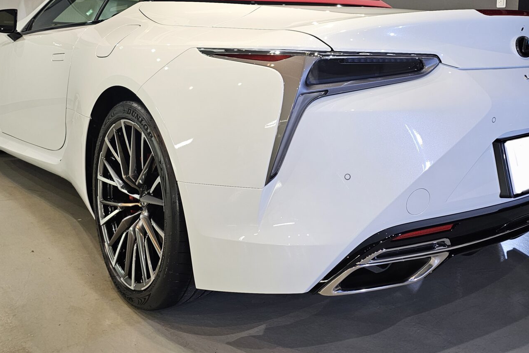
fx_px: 529
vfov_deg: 35.6
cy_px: 69
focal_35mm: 36
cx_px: 283
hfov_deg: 53.1
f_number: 1.7
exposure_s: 1/101
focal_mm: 6.3
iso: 160
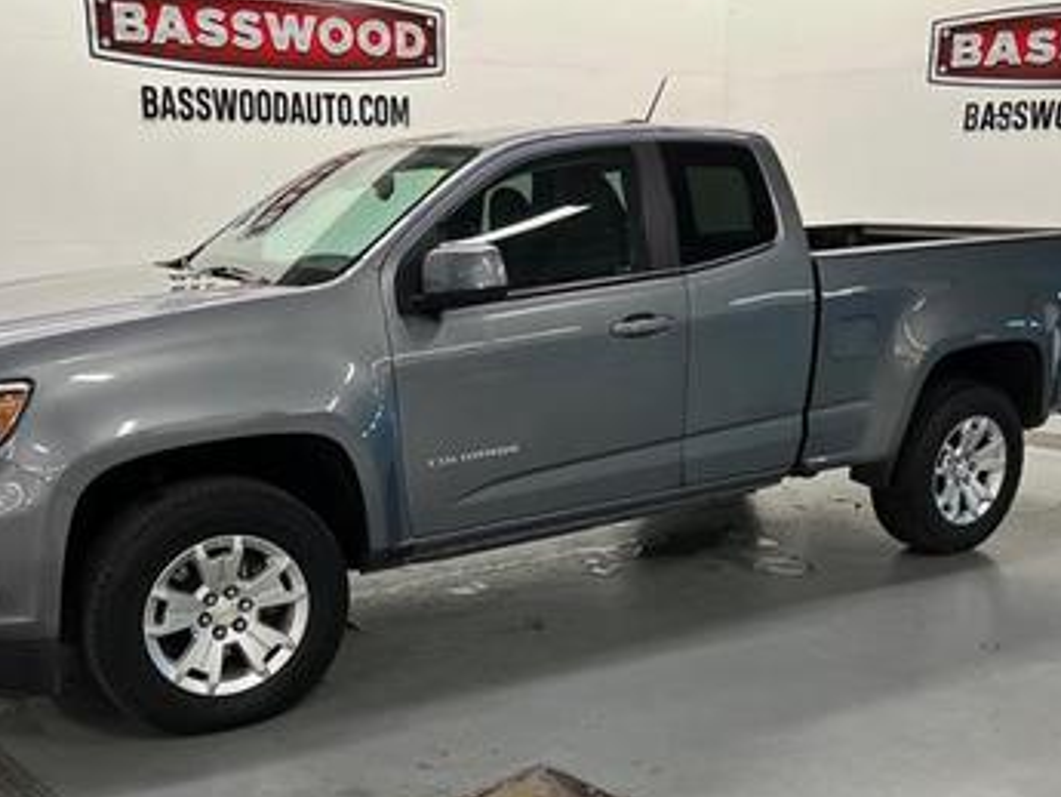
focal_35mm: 38
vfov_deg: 37.5
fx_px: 1165
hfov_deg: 49.0
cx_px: 520
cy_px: 502
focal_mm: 5.7
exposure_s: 1/60
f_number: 1.5
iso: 125
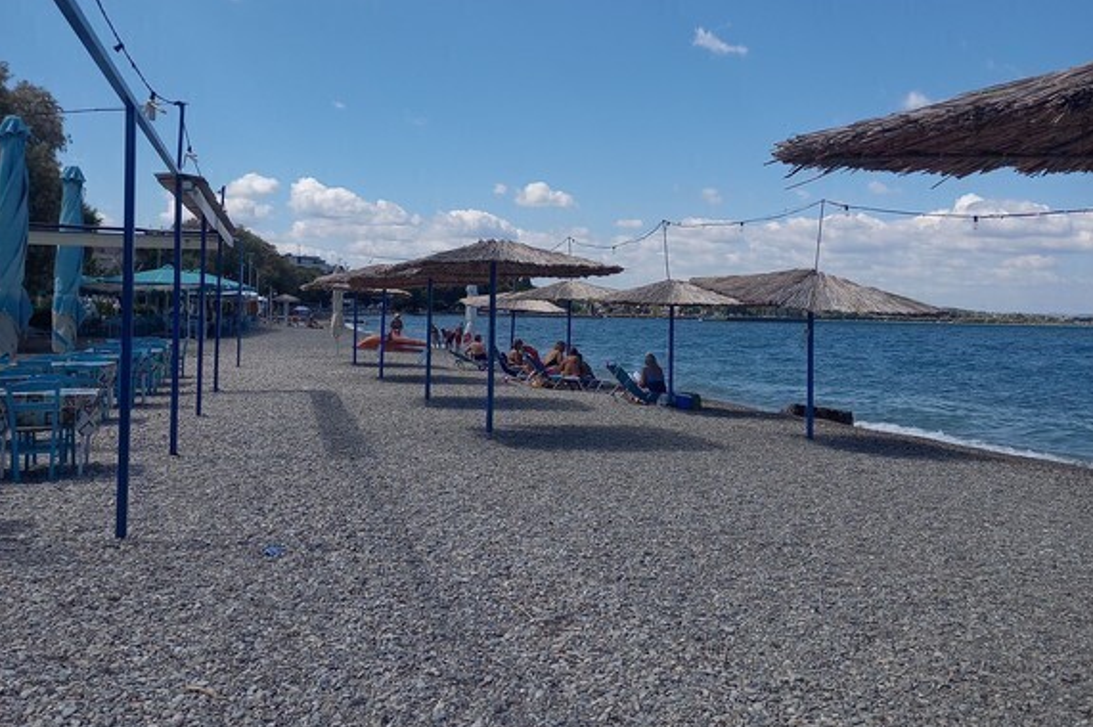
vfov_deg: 37.5
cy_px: 260
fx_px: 1062
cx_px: 549
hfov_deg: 54.5
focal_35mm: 35
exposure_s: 1/1502
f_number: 1.8
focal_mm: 4.65
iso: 50
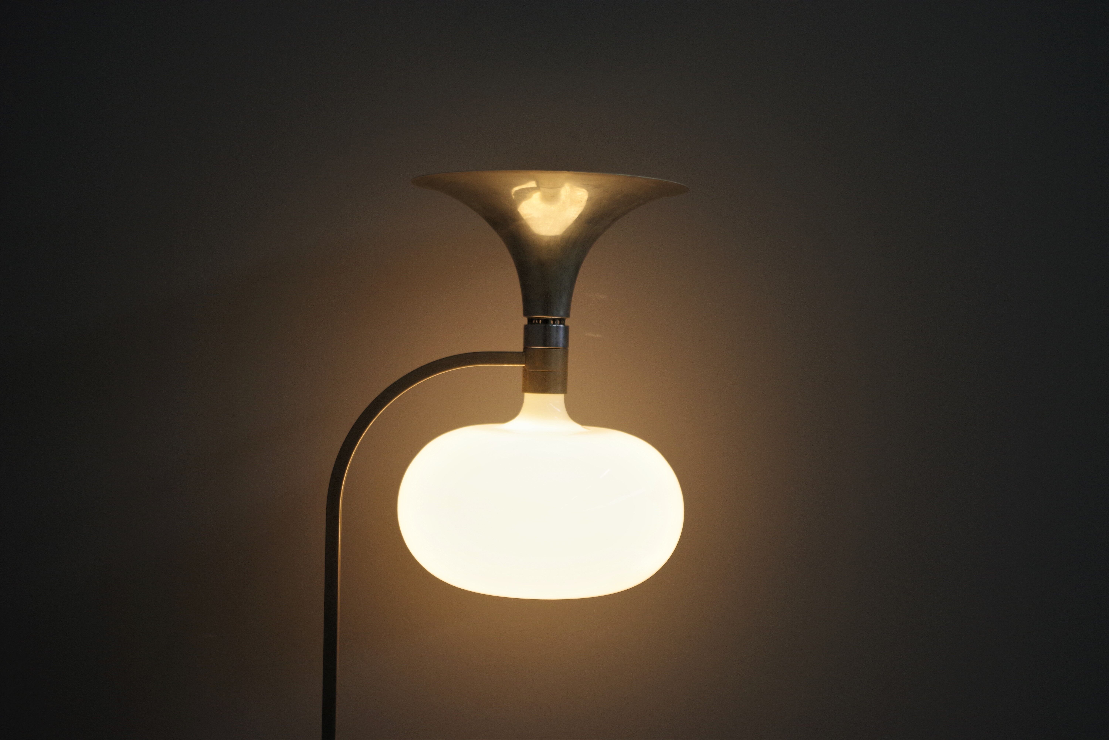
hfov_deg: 38.2
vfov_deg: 26.0
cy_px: 370
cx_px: 554
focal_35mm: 52
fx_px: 1602
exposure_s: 1/80
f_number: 4.5
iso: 400
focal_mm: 35
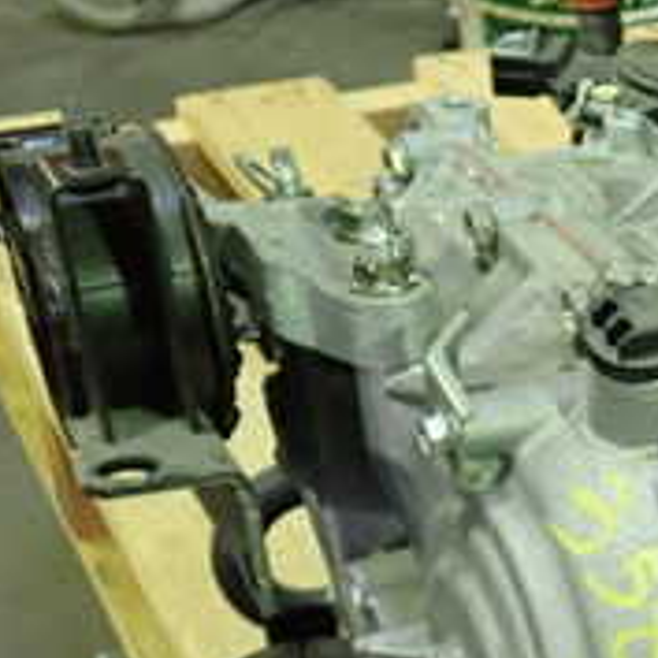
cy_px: 587
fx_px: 1936
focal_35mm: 90
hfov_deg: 17.8
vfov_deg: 19.0
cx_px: 900
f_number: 2.3
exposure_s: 1/30
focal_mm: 5.4
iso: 500
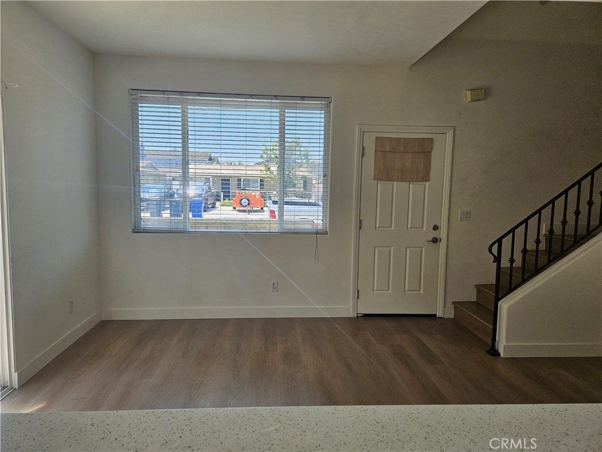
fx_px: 400
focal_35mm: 23
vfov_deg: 58.9
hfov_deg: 73.9
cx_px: 301
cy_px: 226
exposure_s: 1/221
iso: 25
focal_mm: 5.4
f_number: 1.8
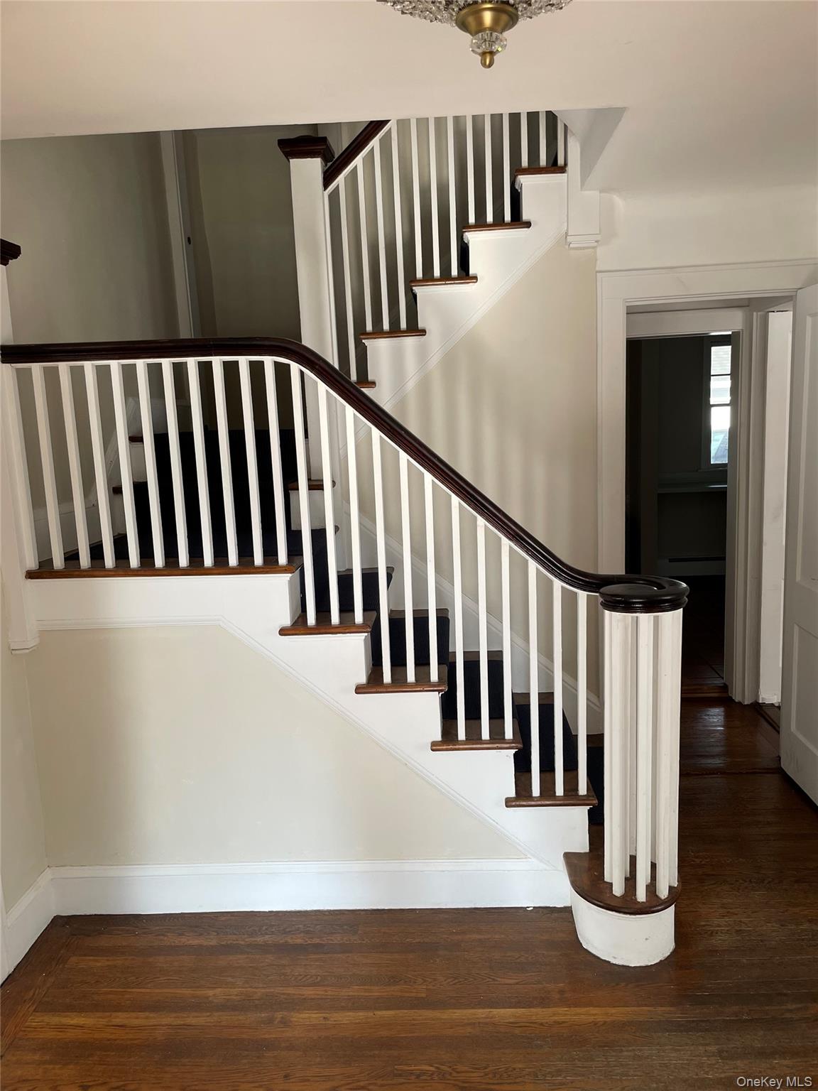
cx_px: 409
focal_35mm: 26
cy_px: 546
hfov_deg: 53.1
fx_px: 819
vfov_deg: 67.3
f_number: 1.6
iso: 50
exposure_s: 1/121
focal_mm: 4.2
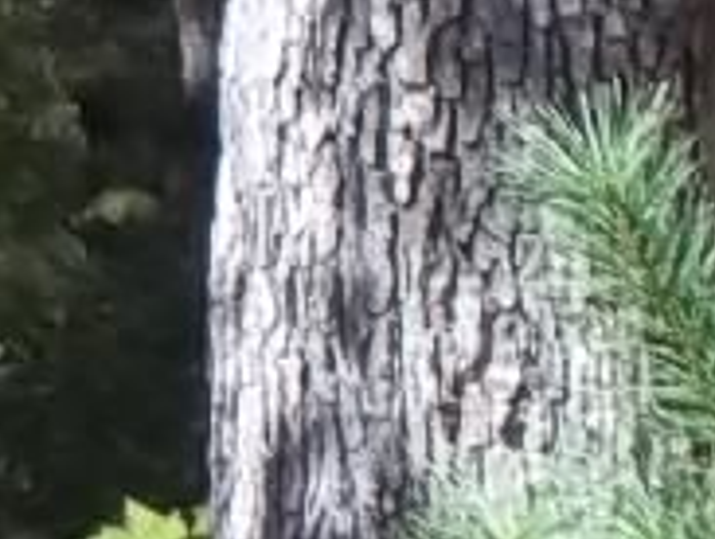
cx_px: -946
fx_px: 15605
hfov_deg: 2.6
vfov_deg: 2.0
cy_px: 609
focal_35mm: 754
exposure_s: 1/125
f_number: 5.6
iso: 80
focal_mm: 19.5
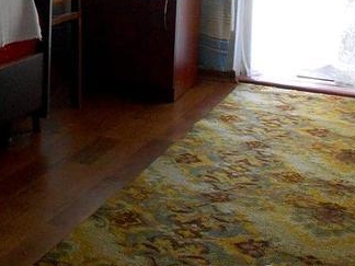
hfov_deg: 25.0
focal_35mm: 74
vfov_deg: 19.0
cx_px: -8
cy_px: -34
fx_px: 759
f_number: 3.8
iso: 500
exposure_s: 1/30
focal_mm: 5.3
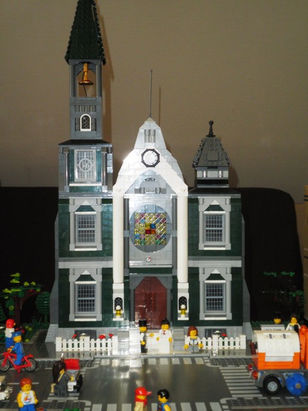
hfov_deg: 24.4
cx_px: 154
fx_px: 712
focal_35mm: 60
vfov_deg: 32.2
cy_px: 206
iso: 160
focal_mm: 10.7
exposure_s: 1/80
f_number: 3.9
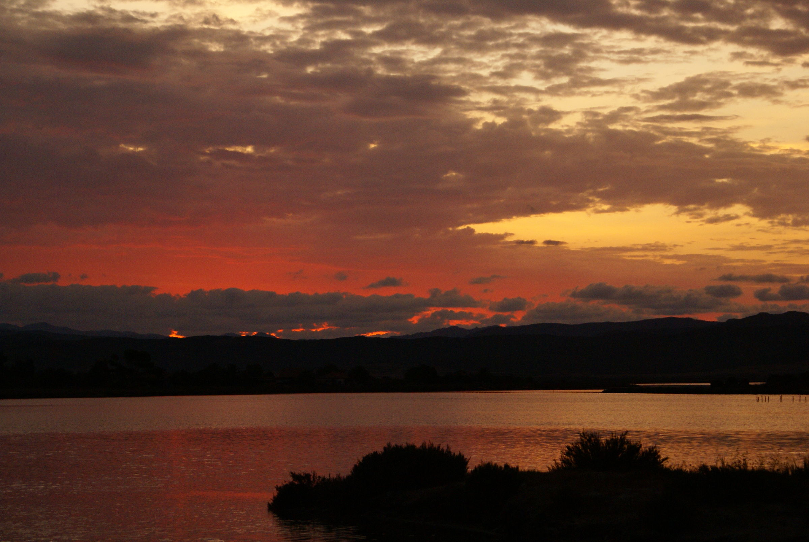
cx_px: 404
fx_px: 2363
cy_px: 271
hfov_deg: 19.4
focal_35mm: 105
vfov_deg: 13.1
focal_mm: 70
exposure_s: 1/125
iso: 400
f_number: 5.6
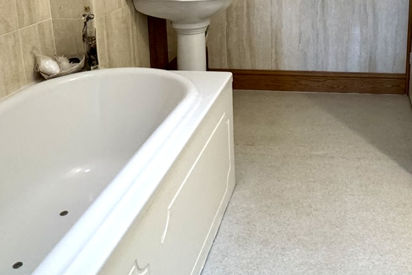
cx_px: 305
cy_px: 18
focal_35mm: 39
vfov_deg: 32.2
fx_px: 446
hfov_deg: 47.8
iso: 400
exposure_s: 1/50
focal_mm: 2.22
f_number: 2.2
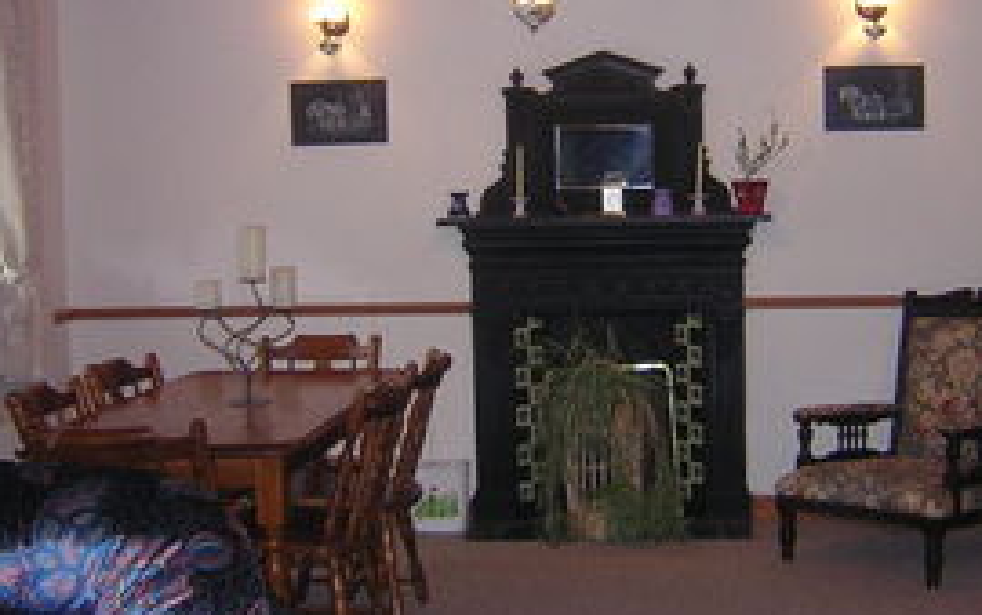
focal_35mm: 52
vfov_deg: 24.9
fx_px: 1392
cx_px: 596
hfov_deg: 38.7
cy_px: 266
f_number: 2.6
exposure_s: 1/60.1
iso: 348
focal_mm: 4.7
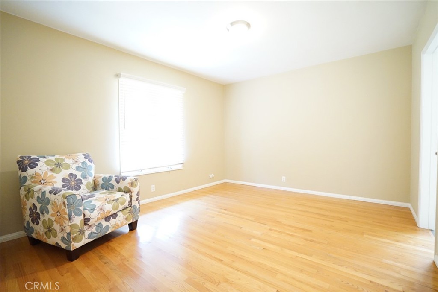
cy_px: 146
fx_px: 195
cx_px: 219
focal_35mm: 16
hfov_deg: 96.7
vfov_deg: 73.8
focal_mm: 16
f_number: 4
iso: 6400
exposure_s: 1/50
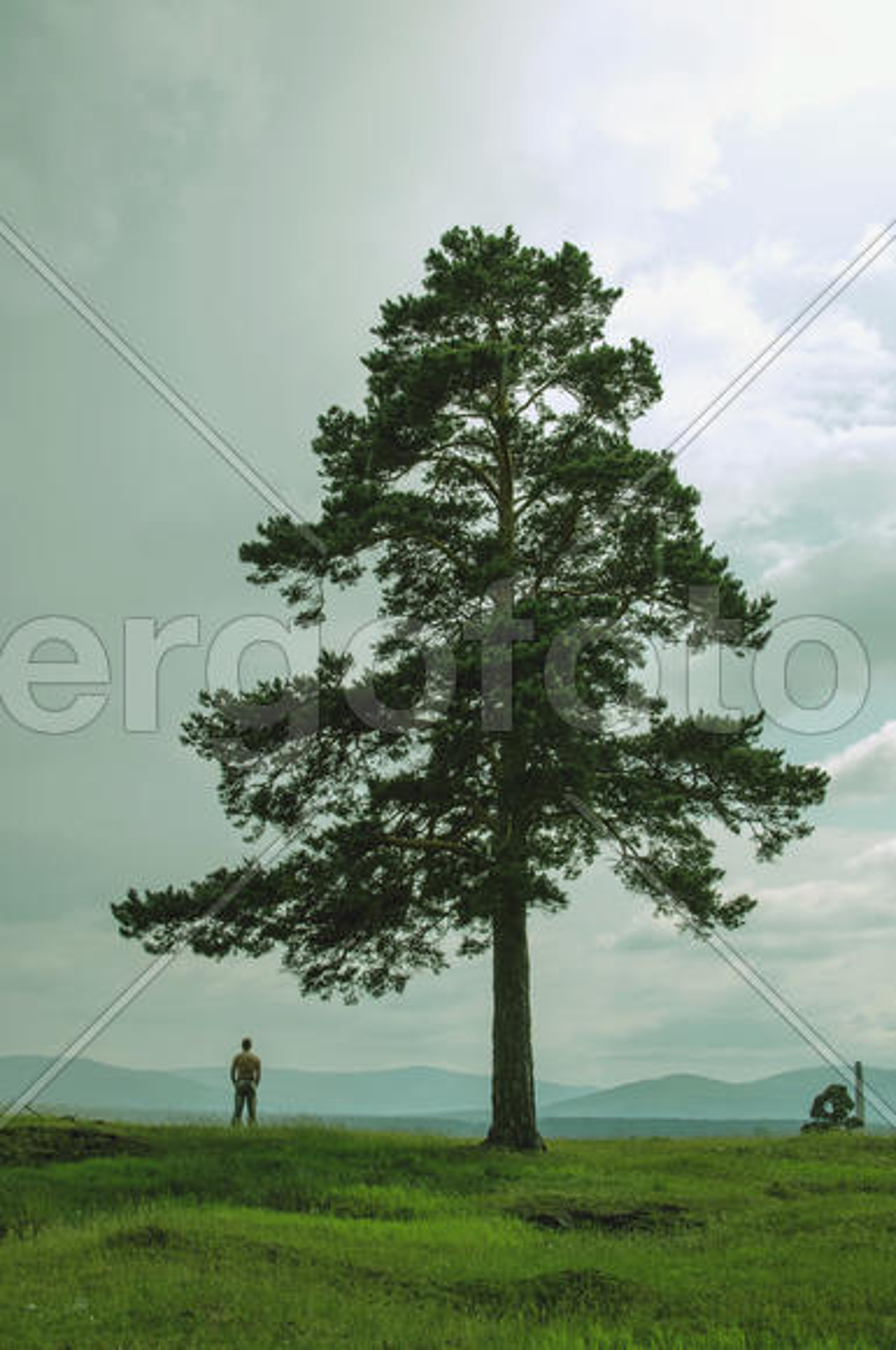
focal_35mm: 52
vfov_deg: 37.9
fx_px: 1966
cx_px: 448
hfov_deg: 25.7
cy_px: 675
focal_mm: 35
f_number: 10
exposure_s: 1/160
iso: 100
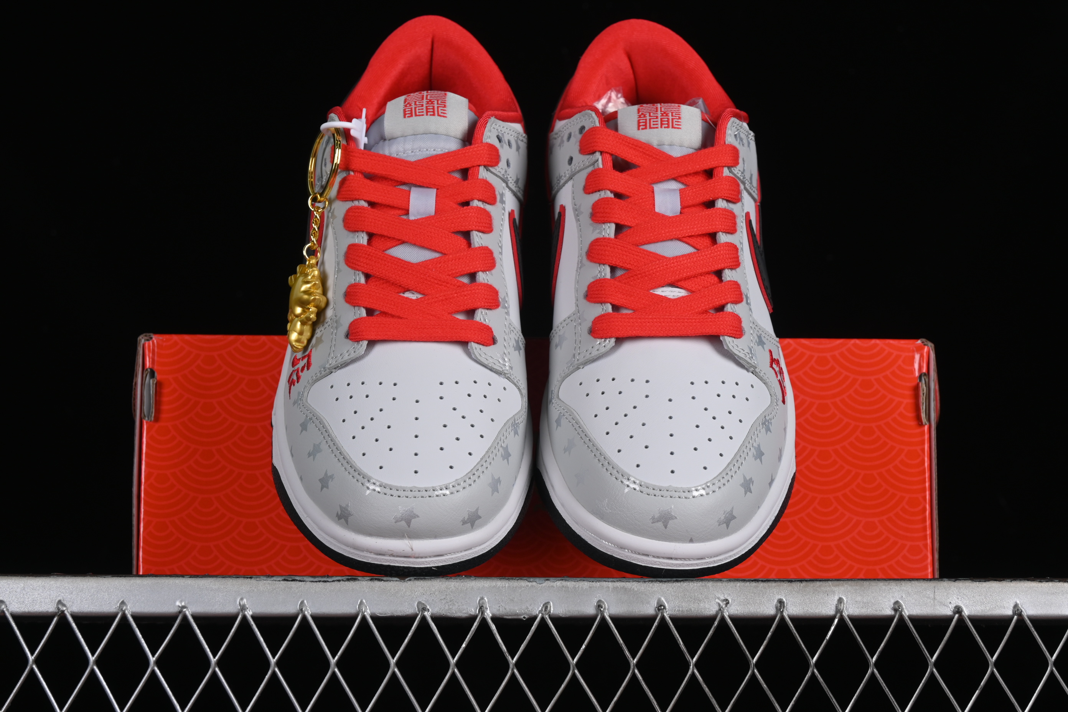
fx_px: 2225
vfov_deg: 18.2
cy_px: 356
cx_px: 534
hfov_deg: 27.0
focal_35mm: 75
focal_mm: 50
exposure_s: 1/80
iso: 160
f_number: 8
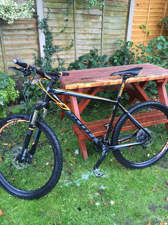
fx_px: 188
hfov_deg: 48.2
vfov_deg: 61.7
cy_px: 112
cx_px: 84
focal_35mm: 29
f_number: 2.2
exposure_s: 1/33
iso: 100
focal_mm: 4.15
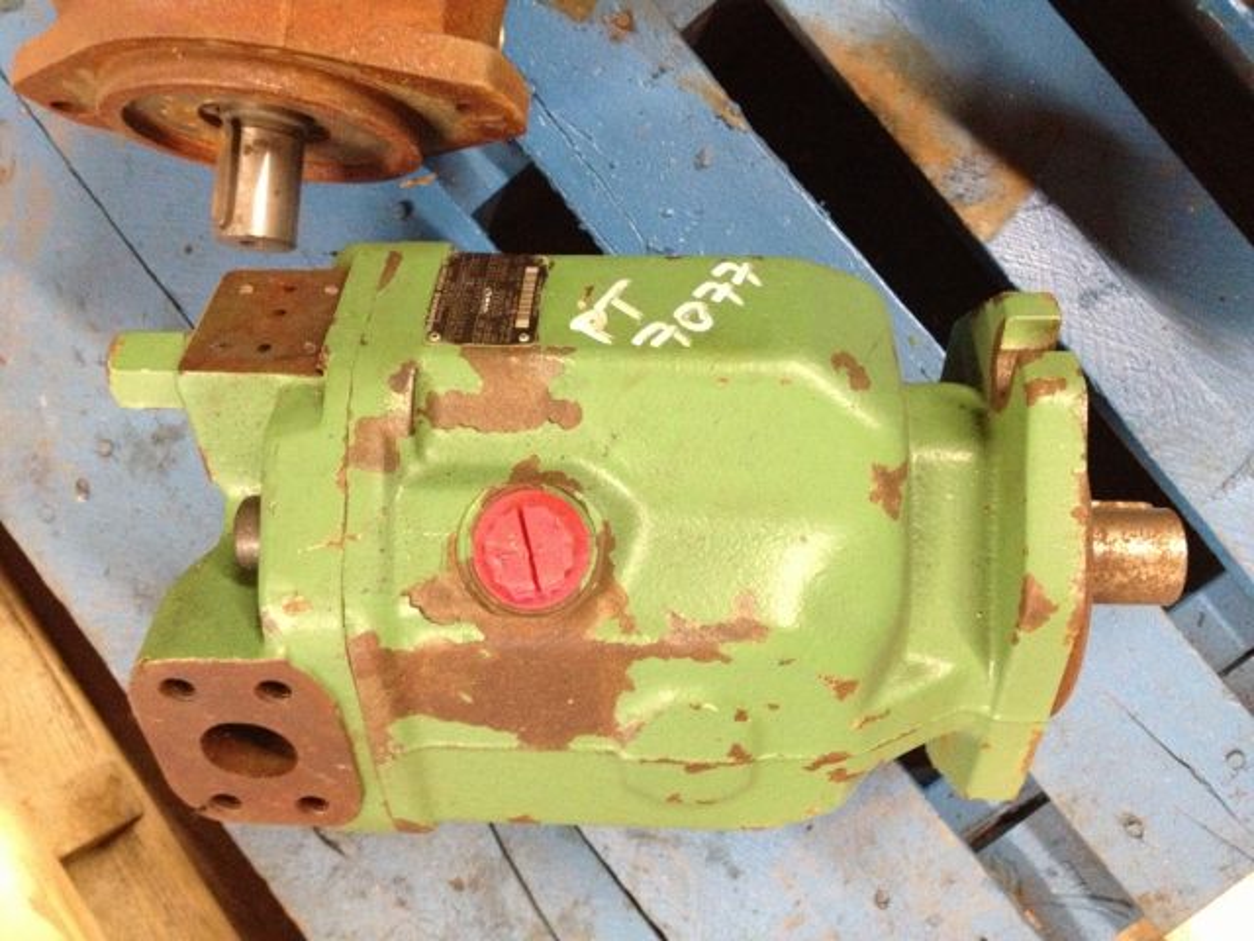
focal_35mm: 35
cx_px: 627
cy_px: 470
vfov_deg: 40.7
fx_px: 1268
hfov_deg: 52.6
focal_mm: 4.28
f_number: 2.4
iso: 500
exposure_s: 1/15
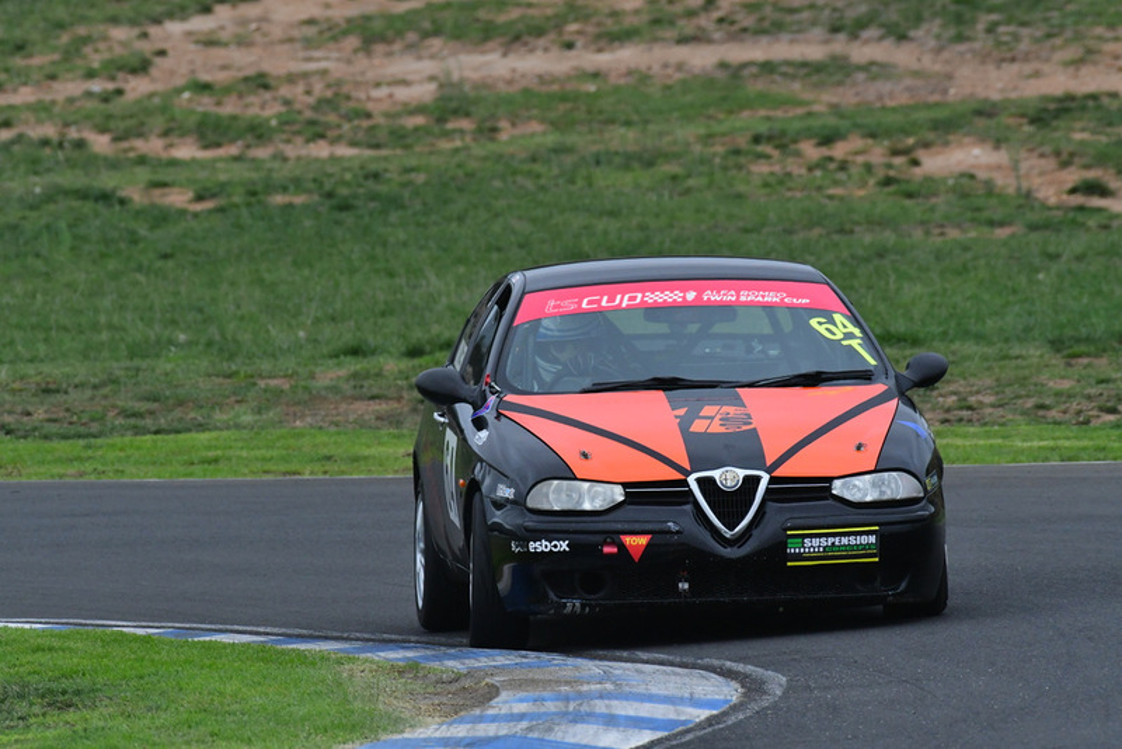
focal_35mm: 750
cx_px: 561
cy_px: 374
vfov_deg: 1.8
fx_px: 23382
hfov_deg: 2.7
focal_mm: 500
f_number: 10
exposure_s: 1/640
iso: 2000
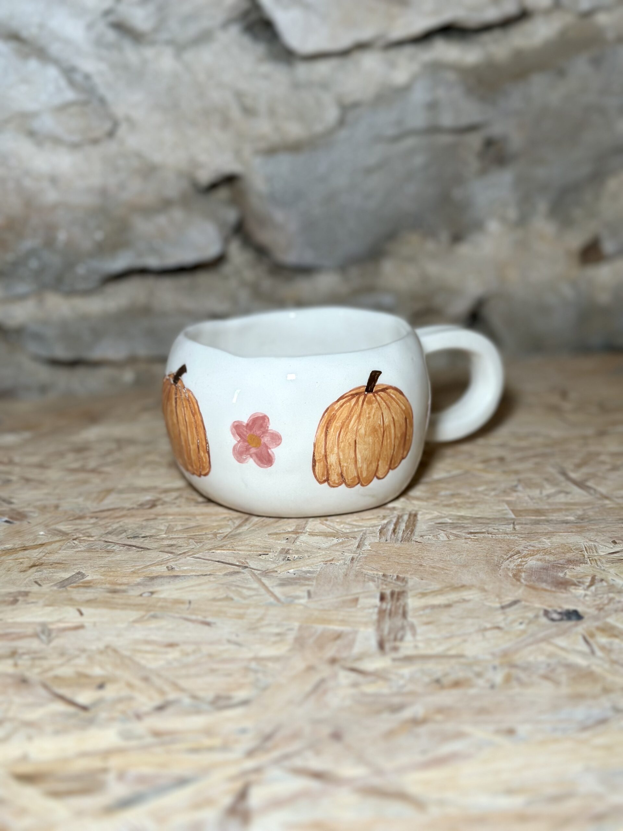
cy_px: 416
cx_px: 312
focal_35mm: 48
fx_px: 1152
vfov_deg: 39.7
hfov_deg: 30.3
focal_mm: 6.86
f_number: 1.78
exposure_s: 1/101
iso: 125
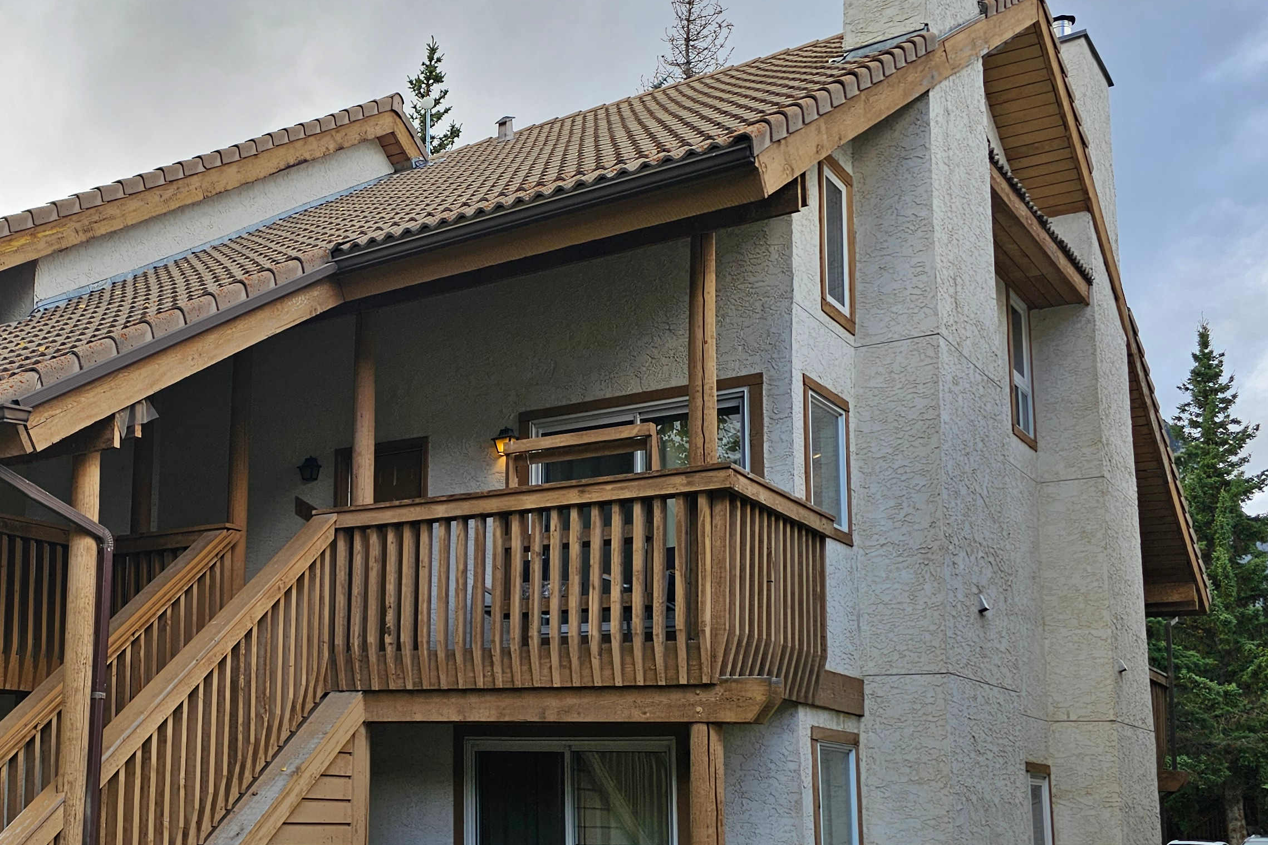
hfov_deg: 44.1
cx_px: 245
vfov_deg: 31.7
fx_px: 1479
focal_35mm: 42
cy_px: 542
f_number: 1.7
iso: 10
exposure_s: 1/229
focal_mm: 6.3
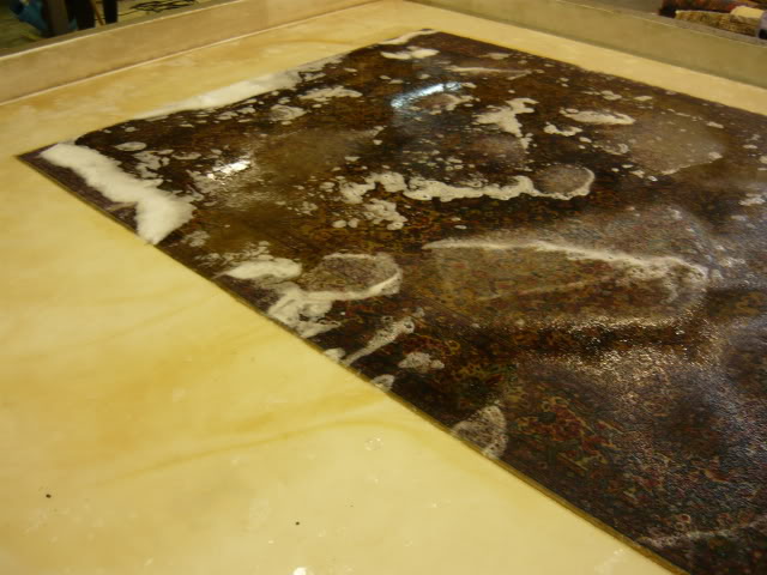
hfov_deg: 55.4
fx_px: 731
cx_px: 384
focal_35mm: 33
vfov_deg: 42.9
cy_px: 288
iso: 125
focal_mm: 5.5
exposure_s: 1/30
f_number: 2.8
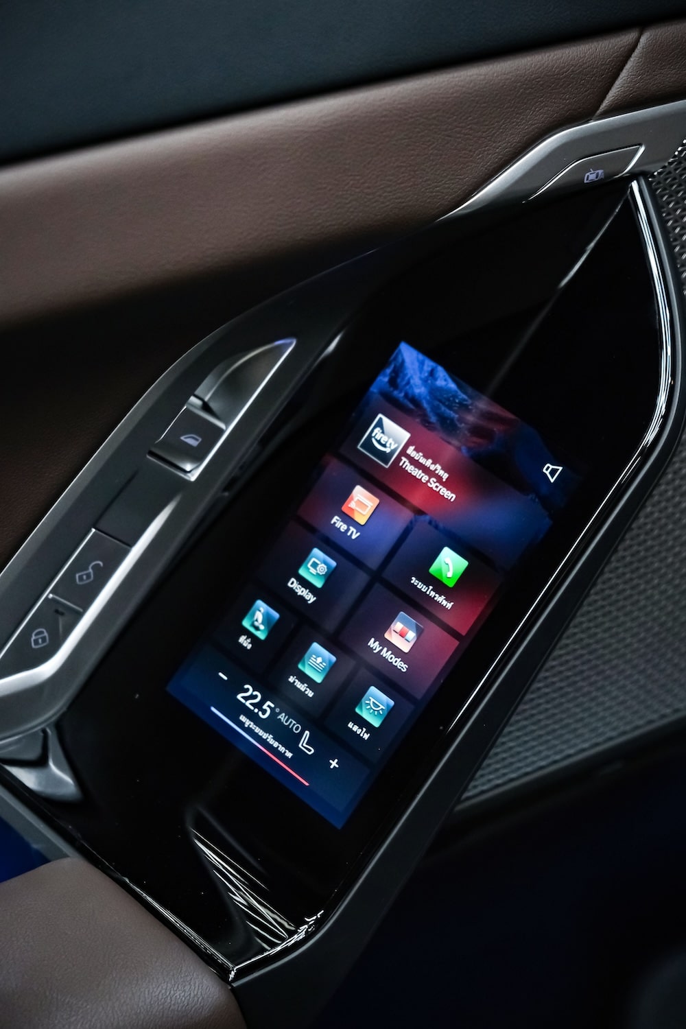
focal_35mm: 67
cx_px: 343
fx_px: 1915
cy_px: 514
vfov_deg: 30.1
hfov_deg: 20.3
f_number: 4
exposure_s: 1/125
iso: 2500
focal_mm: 44.4
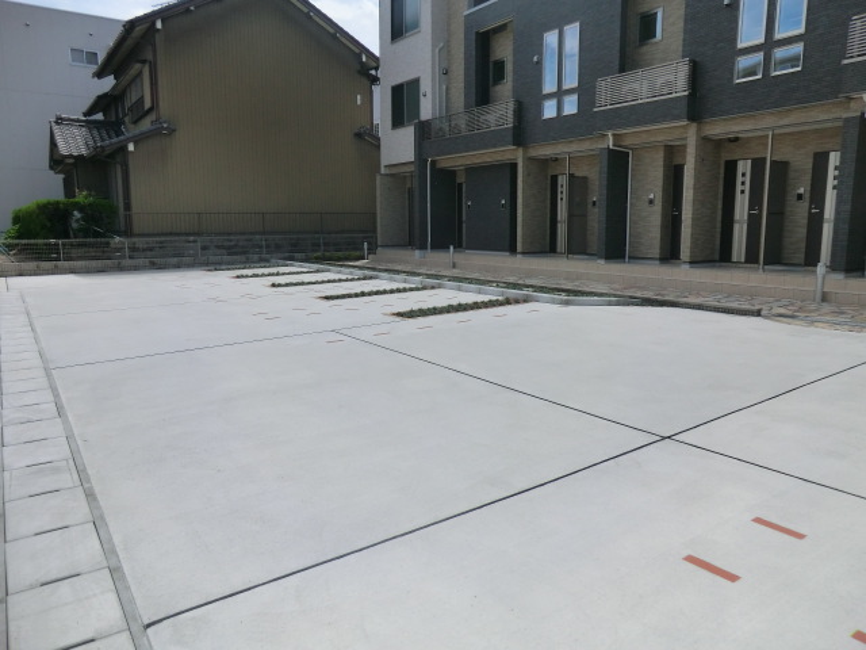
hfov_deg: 71.6
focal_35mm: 24
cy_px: 325
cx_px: 433
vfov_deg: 56.8
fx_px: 600
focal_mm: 4.3
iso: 80
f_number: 7.5
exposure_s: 1/320
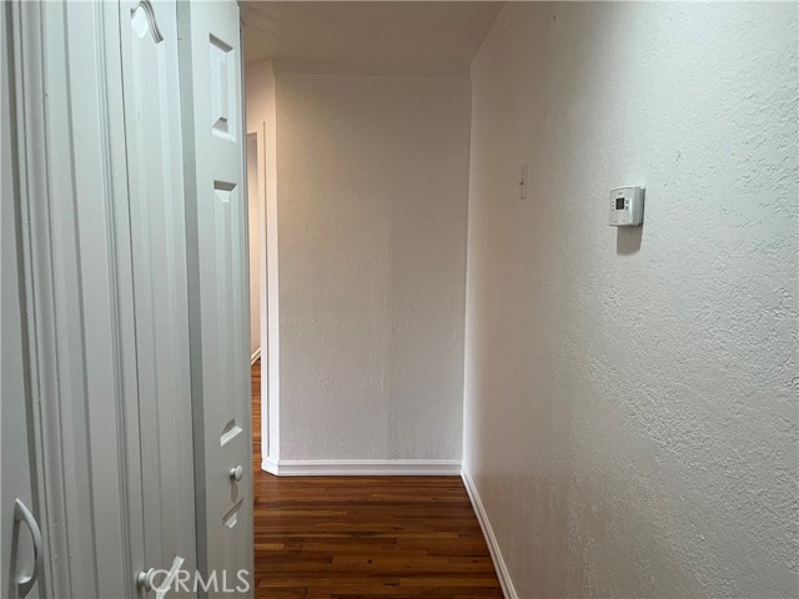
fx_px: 600
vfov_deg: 53.1
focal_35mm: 26
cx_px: 400
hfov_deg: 67.3
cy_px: 300
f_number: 1.6
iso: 100
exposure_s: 1/60
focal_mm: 5.1
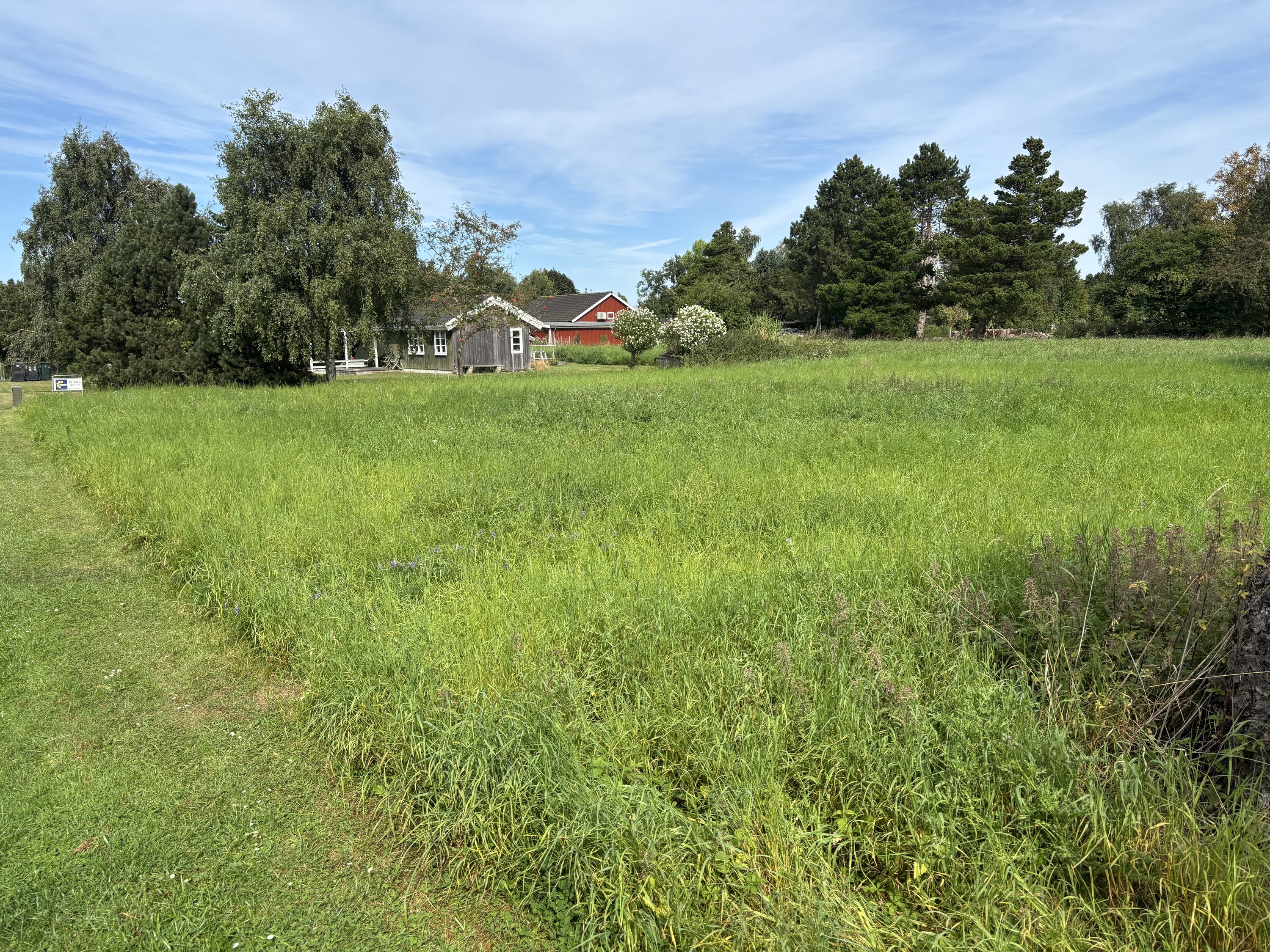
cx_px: 635
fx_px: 954
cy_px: 476
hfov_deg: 67.3
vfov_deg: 53.1
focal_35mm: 26
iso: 50
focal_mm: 5.96
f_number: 1.6
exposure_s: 1/2451
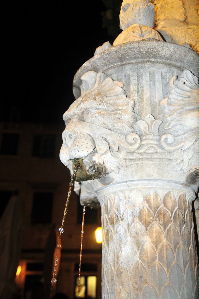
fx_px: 307
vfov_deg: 51.9
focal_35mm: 37
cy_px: 149
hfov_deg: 35.9
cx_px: 100
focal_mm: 24
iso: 400
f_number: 2.8
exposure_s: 1/60
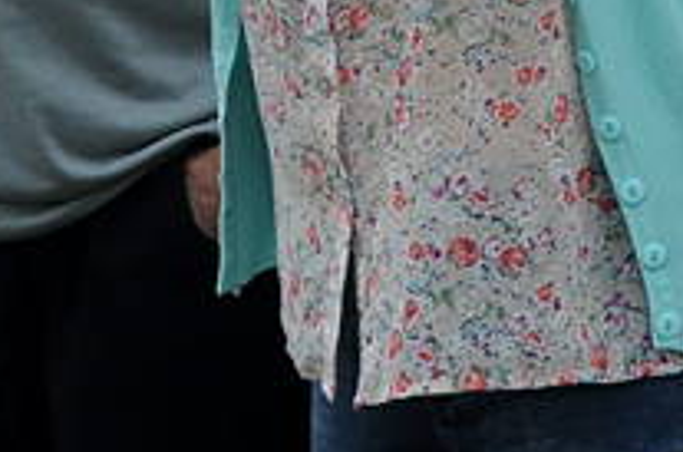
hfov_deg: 6.4
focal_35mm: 321
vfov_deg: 4.2
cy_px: -239
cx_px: 409
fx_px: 6076
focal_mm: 52
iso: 800
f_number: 11
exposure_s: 1/500
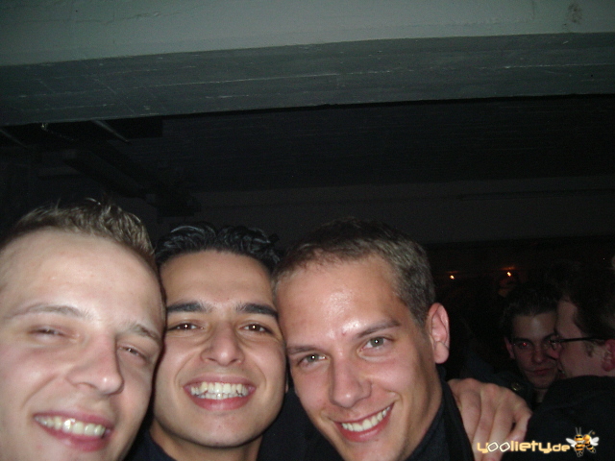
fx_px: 675
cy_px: 230
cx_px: 308
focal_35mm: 38
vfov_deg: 37.7
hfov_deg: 49.0
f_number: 2.6
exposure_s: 1/60
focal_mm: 5.8
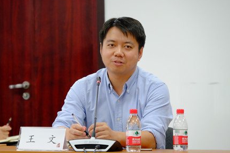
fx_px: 1258
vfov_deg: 7.0
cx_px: 106
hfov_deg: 10.4
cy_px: 71
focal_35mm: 197
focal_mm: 116.1
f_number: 5.6
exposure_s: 1/60
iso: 3200
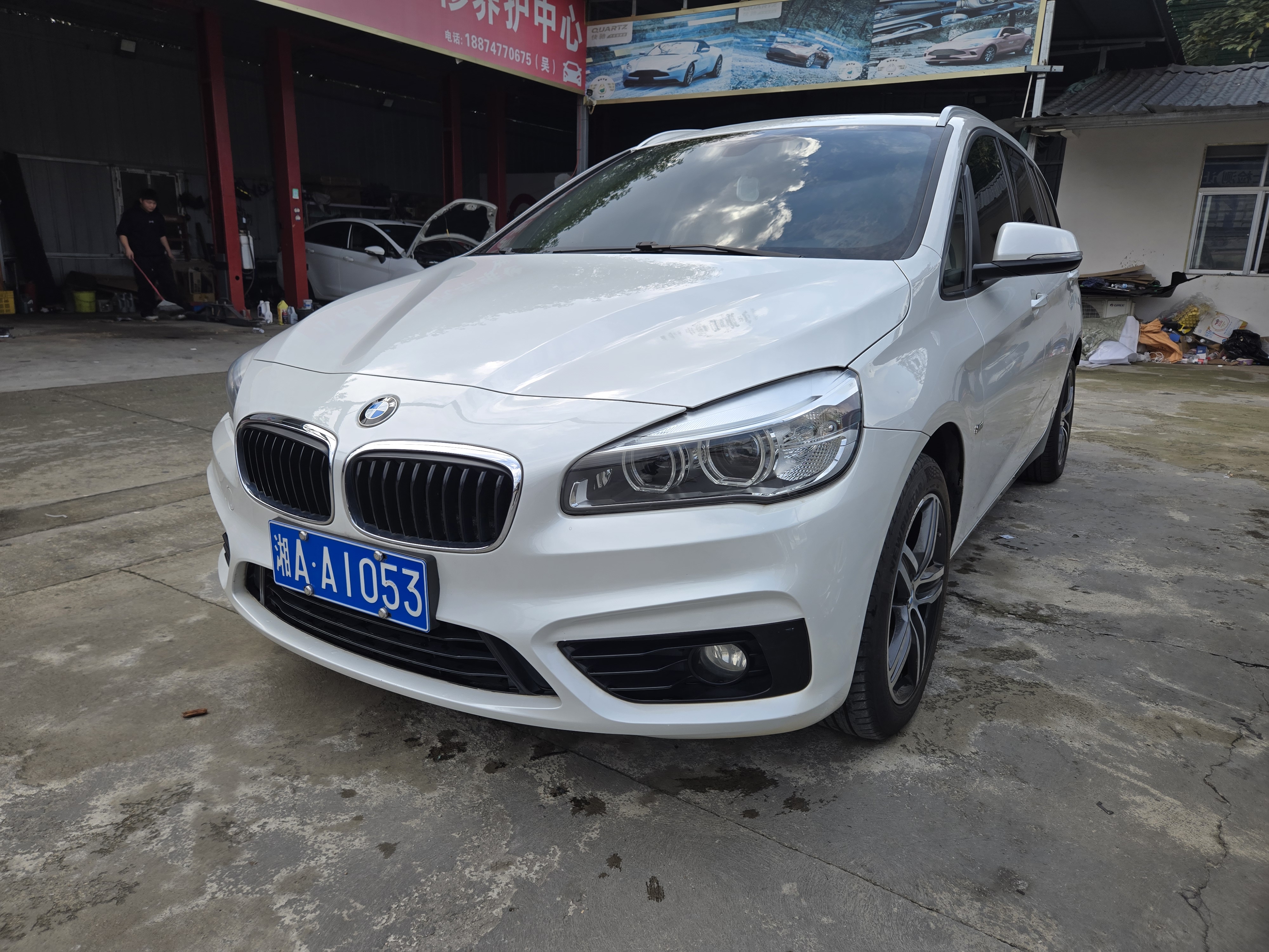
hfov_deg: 73.9
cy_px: 476
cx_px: 634
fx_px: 843
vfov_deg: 58.9
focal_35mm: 23
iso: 25
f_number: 1.8
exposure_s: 1/1176
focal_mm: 5.4
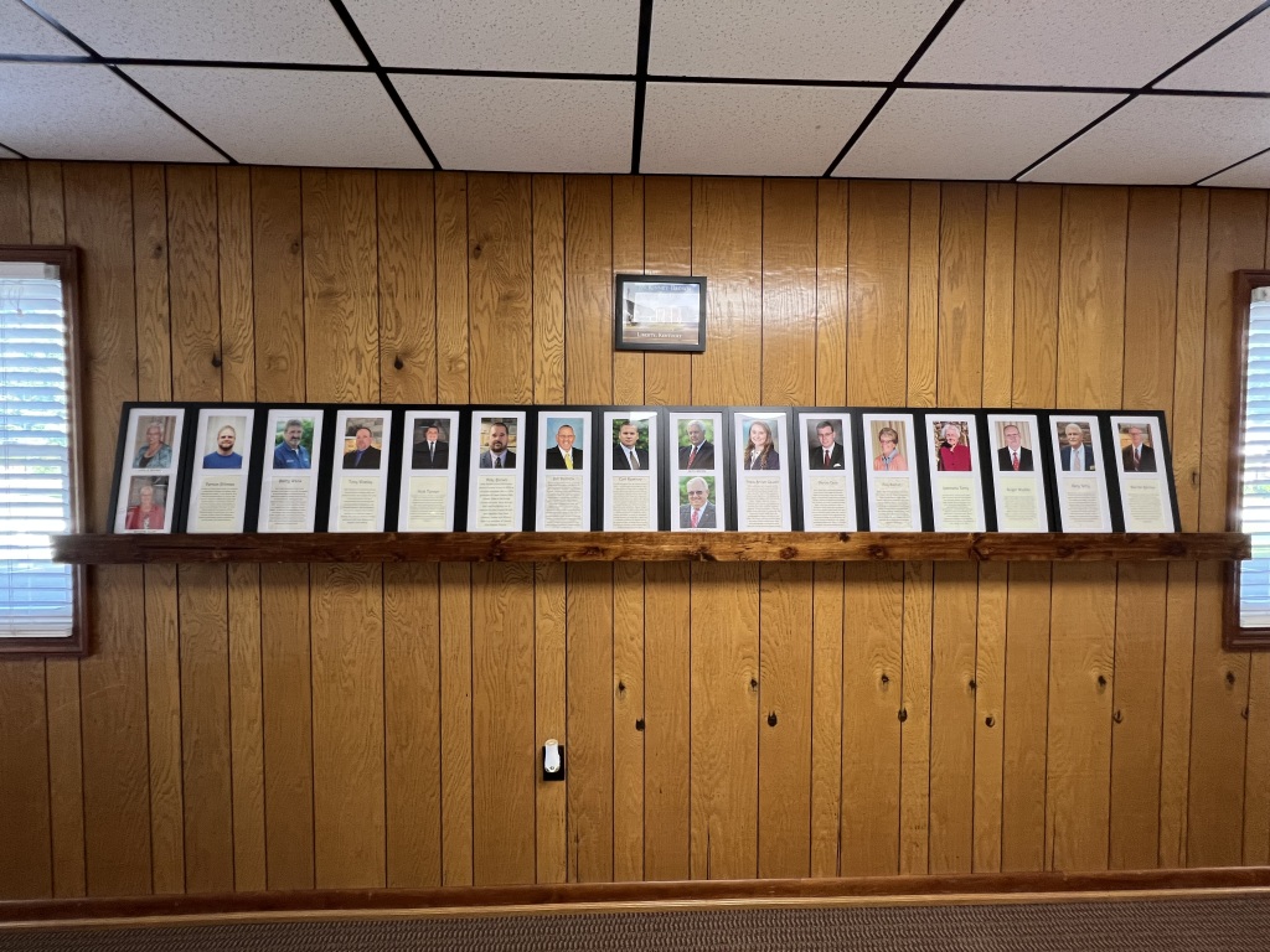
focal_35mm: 13
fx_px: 477
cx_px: 635
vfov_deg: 89.9
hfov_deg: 106.2
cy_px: 476
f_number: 1.8
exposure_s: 1/60
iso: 125
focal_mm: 1.57
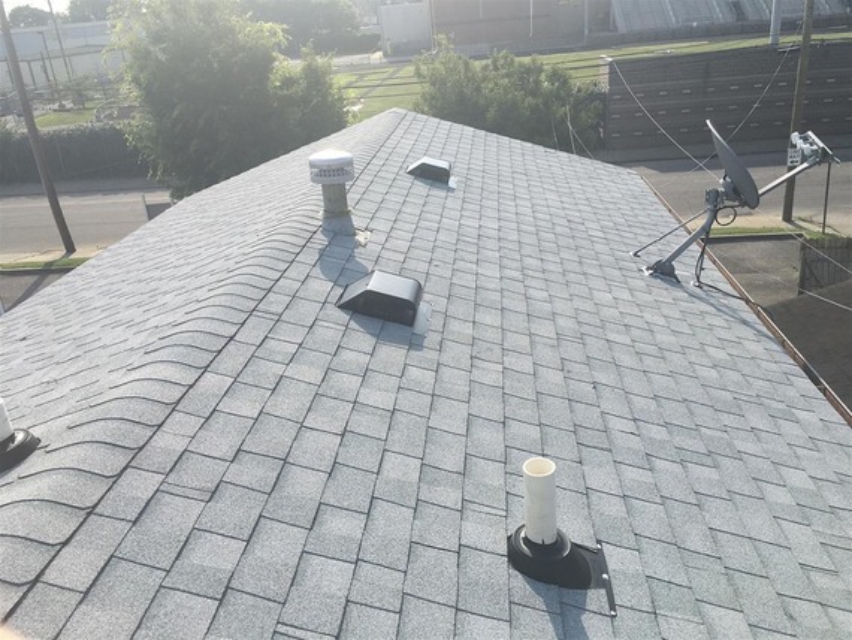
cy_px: 320
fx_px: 714
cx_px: 426
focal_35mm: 29
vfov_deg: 48.3
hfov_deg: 61.6
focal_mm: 4.15
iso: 25
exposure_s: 1/1451
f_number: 2.2
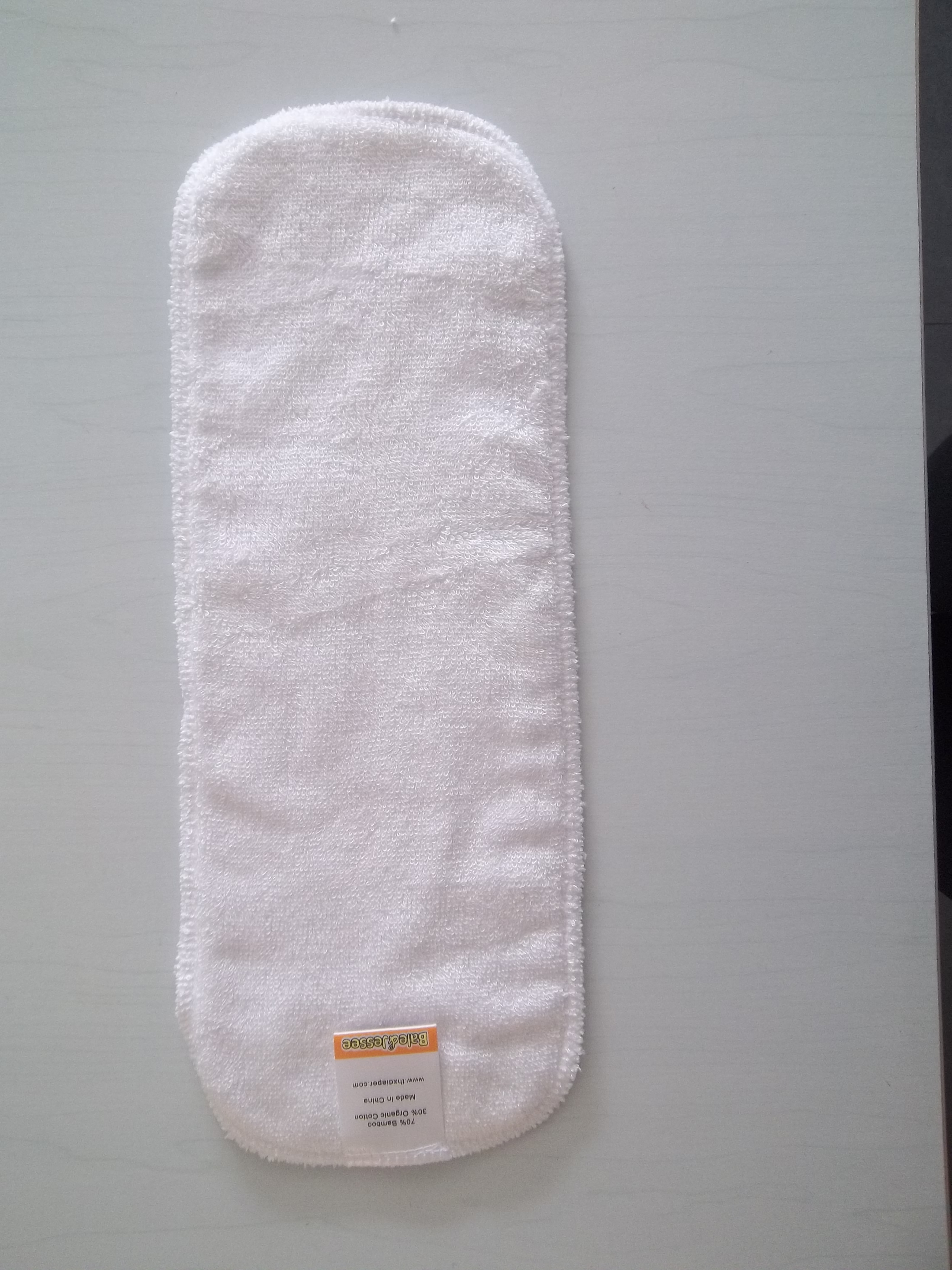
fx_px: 1027
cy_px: 635
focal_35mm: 28
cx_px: 476
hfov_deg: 49.7
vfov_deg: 63.4
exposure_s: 1/30
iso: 113
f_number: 3.5
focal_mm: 5.05
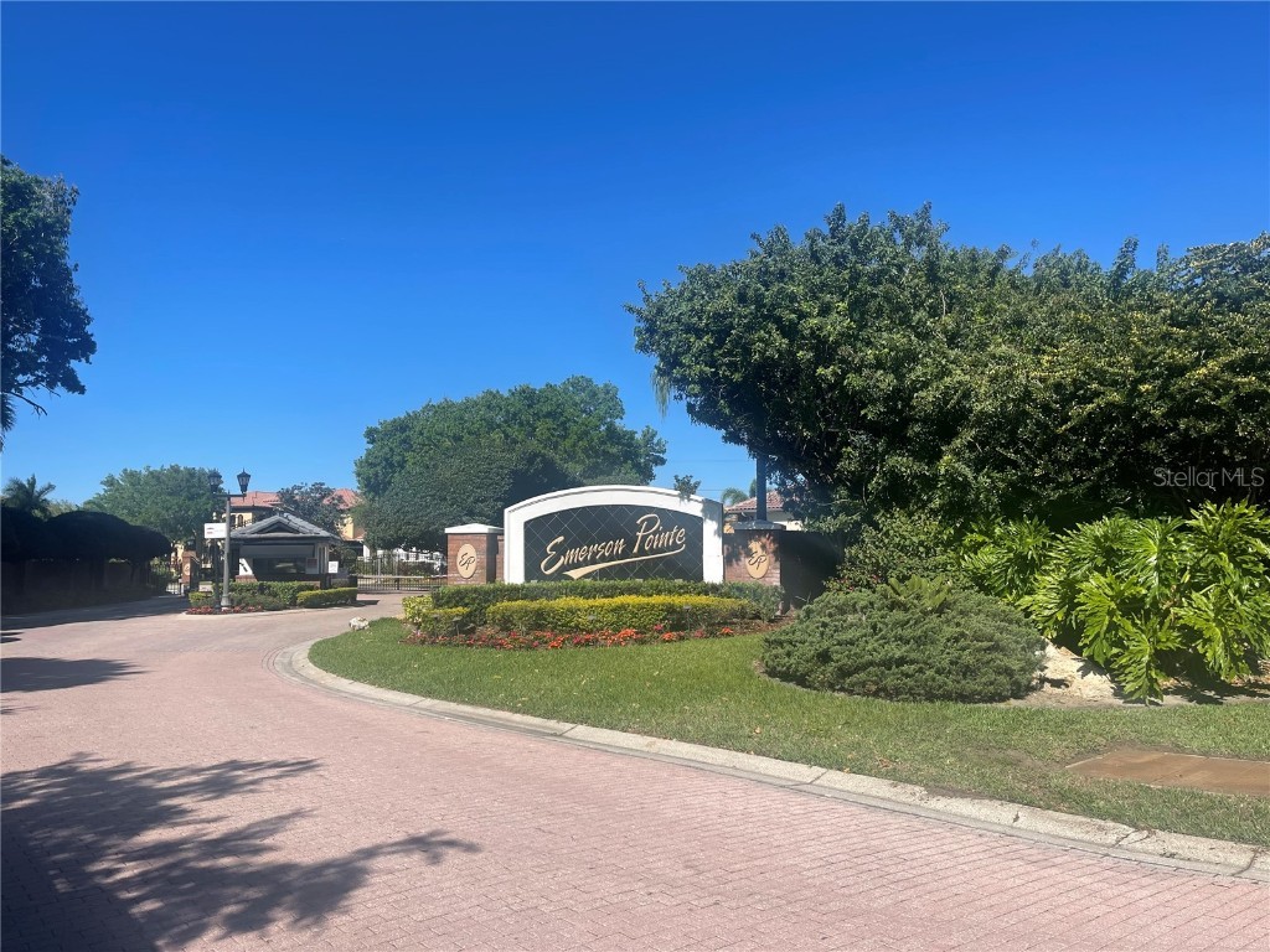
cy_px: 476
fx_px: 917
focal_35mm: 25
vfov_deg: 54.9
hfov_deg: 69.4
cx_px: 635
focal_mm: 5.1
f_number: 1.6
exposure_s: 1/3788
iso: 32
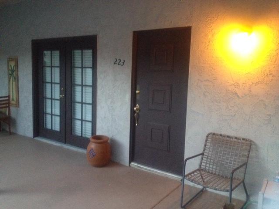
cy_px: 104
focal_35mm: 35
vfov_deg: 40.7
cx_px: 140
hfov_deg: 52.6
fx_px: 282
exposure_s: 1/15
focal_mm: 4.28
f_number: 2.4
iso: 640
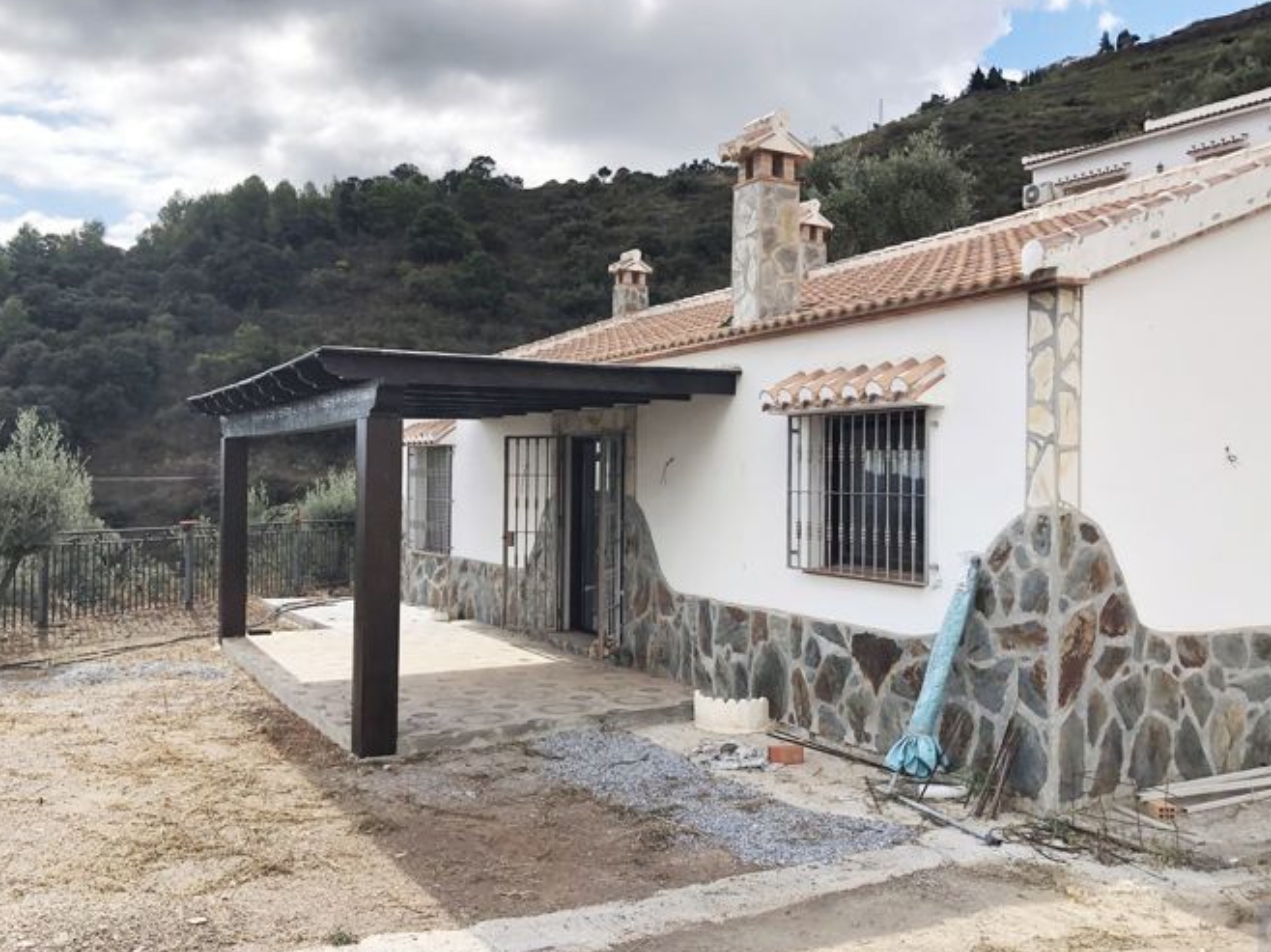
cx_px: 667
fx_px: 1101
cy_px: 485
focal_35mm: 30
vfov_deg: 46.8
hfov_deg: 60.0
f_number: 1.8
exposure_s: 1/1263
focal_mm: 3.99
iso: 20
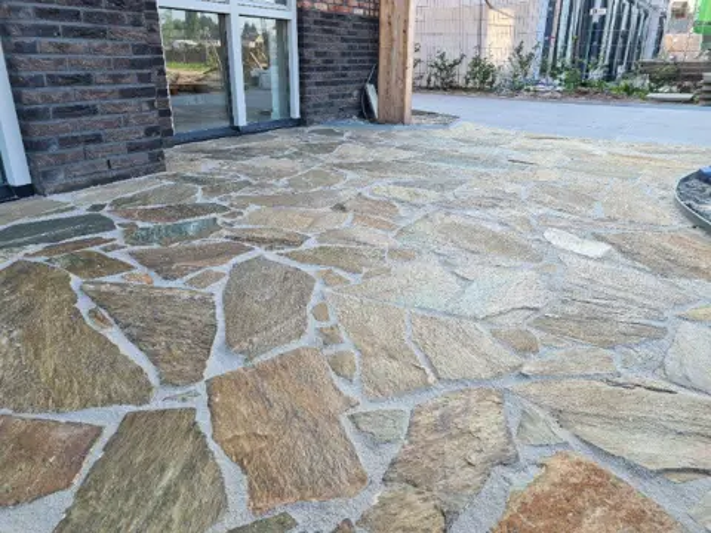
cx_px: 356
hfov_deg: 67.3
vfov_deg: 53.1
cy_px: 266
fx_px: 534
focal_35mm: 26
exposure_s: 1/303
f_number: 1.8
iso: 50
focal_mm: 5.4
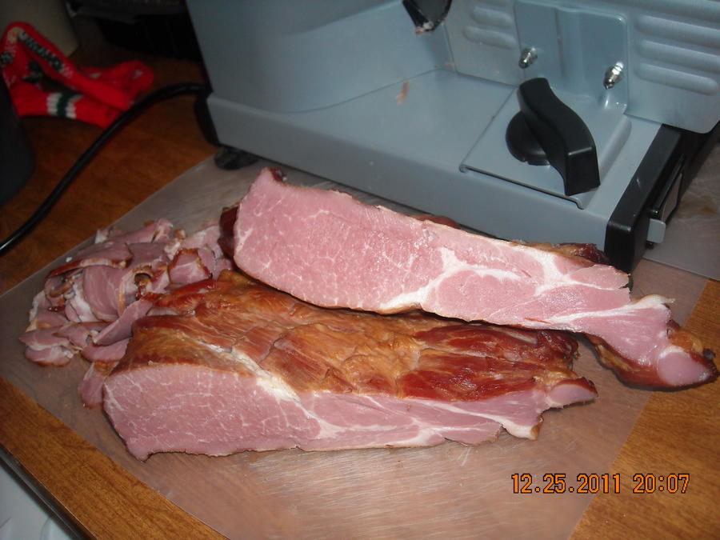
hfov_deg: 52.6
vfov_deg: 40.7
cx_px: 360
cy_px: 270
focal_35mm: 35
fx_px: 728
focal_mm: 5.7
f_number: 2.8
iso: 200
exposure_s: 1/60
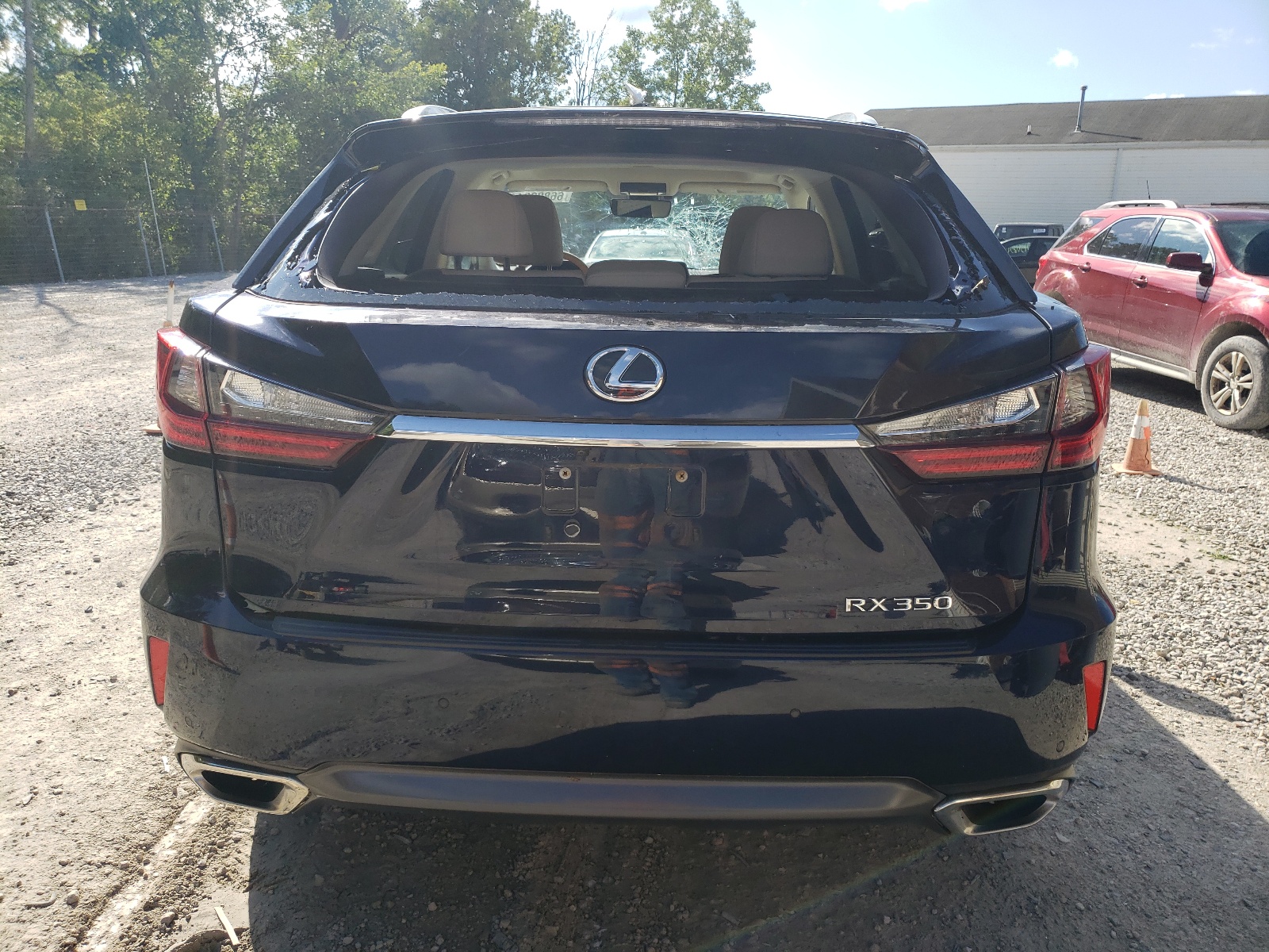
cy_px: 476
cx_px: 634
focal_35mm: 26
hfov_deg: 67.3
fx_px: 953
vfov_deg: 53.1
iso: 50
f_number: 1.5
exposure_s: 1/2000
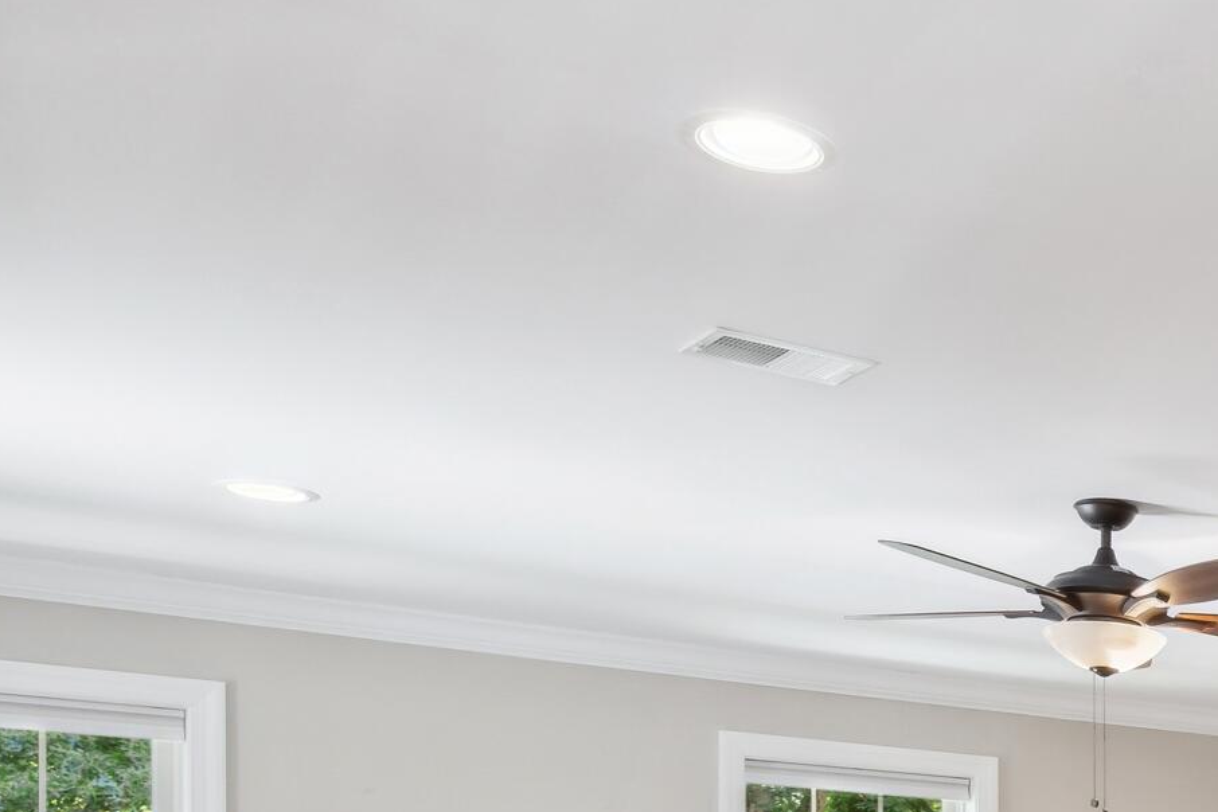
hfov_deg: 27.9
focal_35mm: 53
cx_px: 1744
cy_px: 992
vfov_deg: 23.2
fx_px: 1793
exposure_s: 1/10
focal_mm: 16
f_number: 11
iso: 200
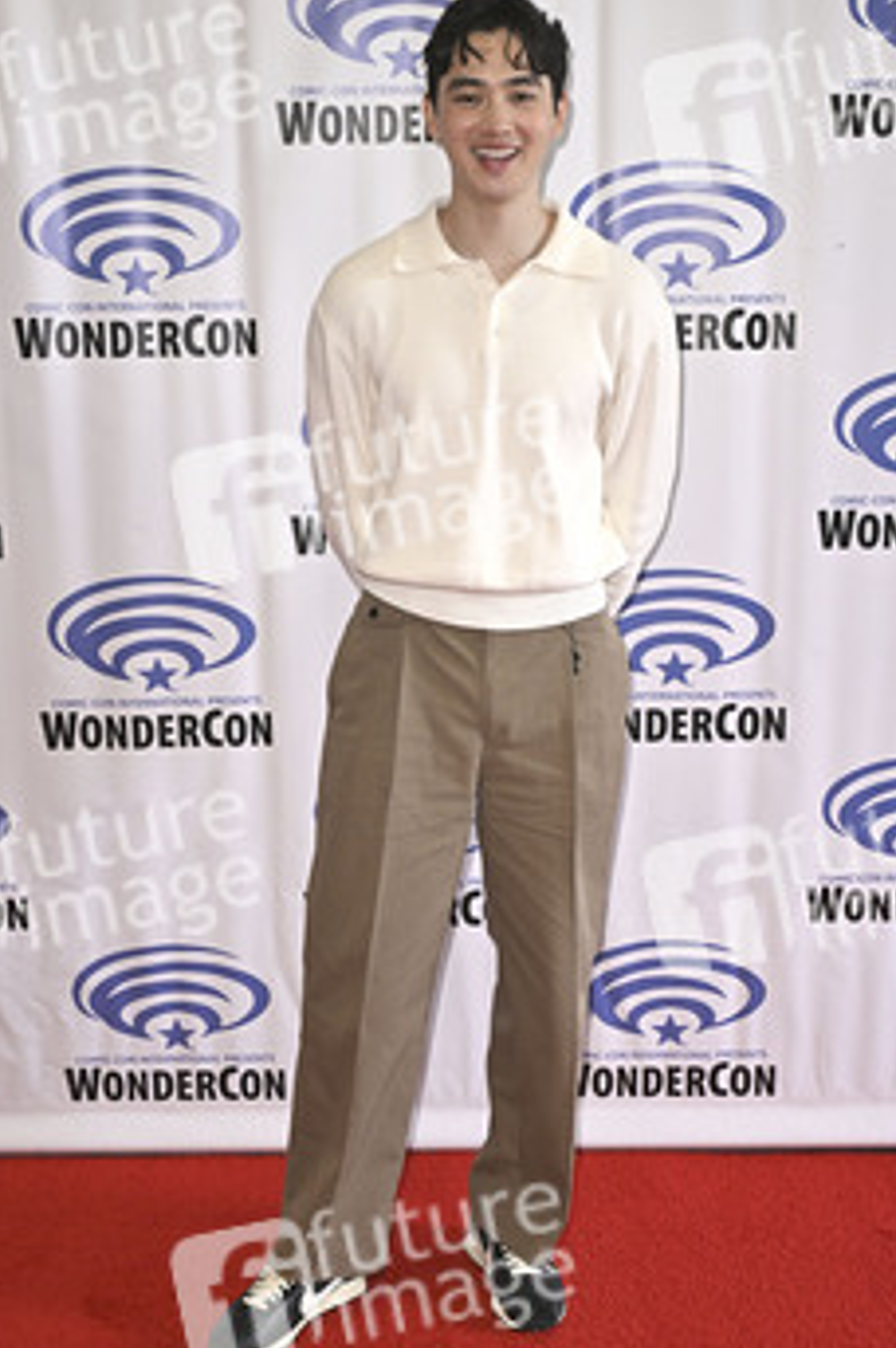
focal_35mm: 42
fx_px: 1571
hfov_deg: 31.8
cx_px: 487
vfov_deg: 46.4
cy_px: 688
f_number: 5
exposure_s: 1/250
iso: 1250
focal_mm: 36
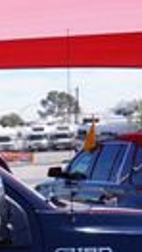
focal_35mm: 123
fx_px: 821
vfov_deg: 16.6
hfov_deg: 8.5
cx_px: -263
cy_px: 315
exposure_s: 1/80
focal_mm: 16
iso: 100
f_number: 11
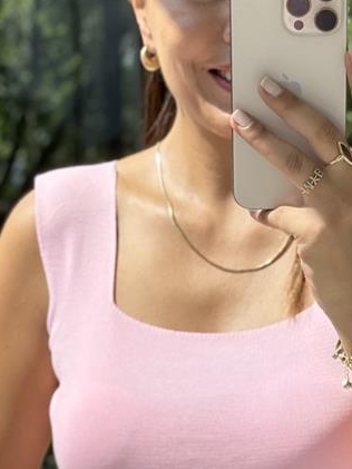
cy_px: 423
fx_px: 2060
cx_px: 265
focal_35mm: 152
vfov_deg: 12.9
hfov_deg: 9.7
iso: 64
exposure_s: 1/1116
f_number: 1.78
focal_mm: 6.76
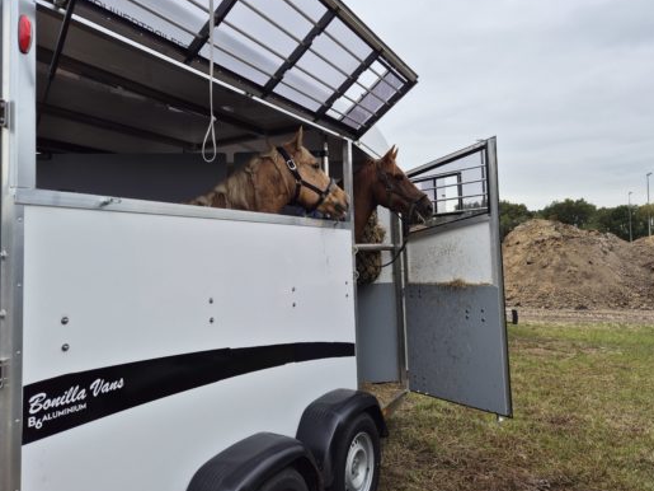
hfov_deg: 69.4
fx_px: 472
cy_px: 228
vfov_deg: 54.8
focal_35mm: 25
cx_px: 325
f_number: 1.8
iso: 25
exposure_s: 1/227
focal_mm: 5.4
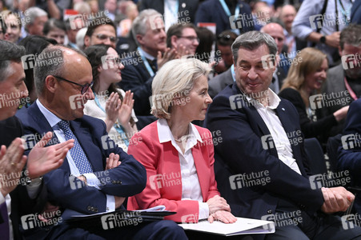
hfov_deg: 17.1
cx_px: 180
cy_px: 120
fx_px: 1202
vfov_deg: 11.4
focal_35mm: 120
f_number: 5
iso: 10000
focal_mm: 120
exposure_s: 1/250
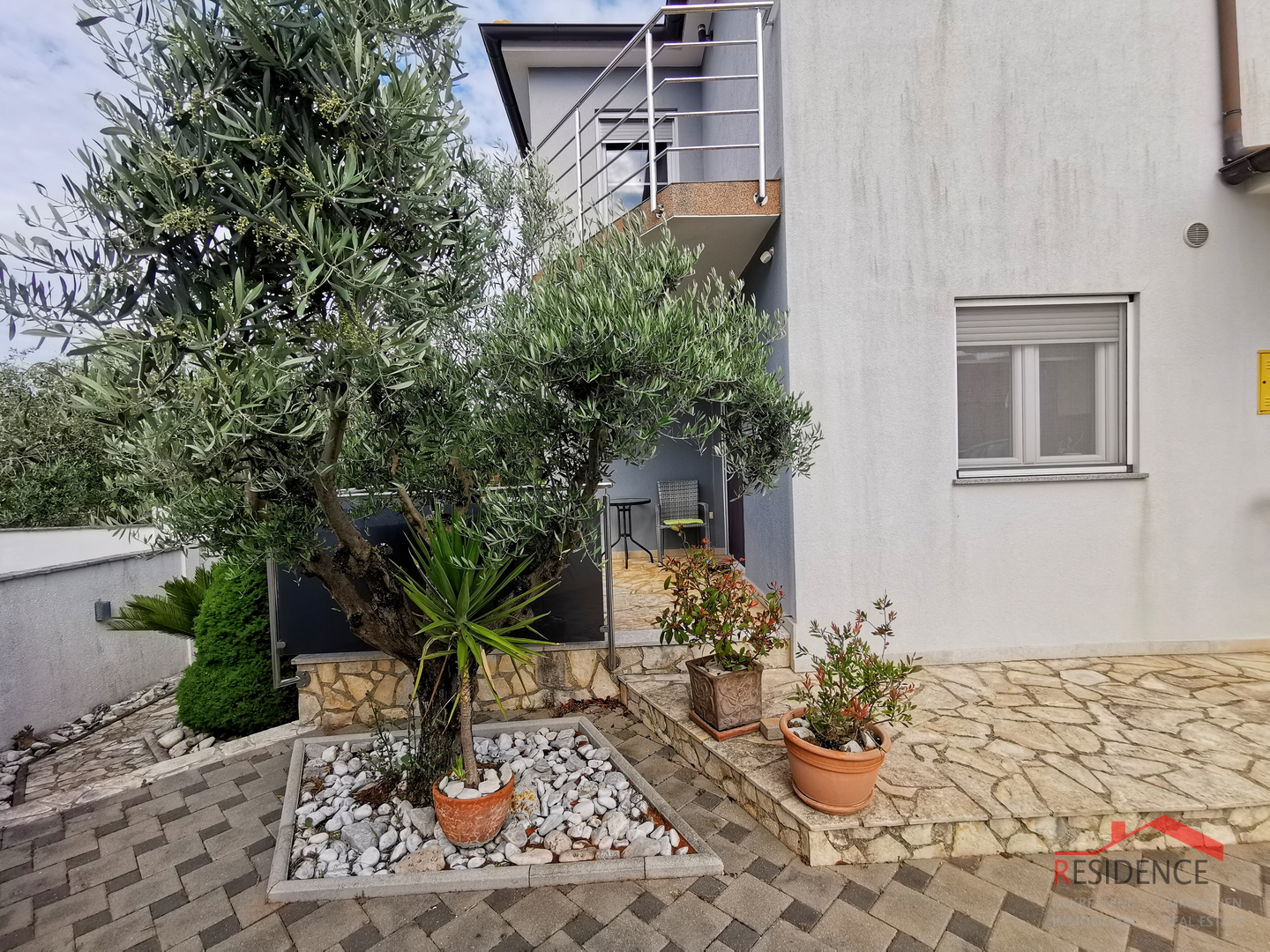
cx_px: 635
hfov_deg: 94.5
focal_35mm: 16
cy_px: 476
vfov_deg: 78.1
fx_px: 587
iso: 50
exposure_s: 1/580
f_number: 2.2
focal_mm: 2.35
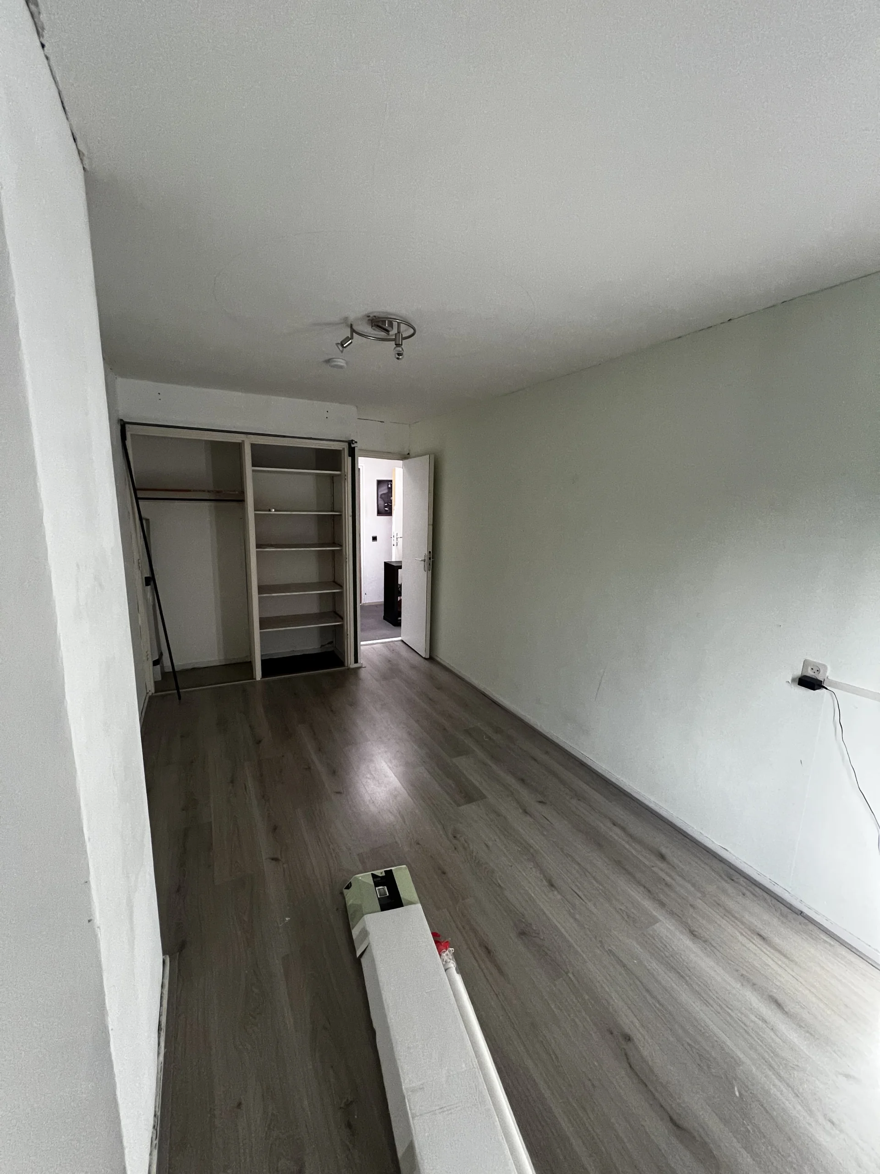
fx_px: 441
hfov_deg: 89.9
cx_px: 440
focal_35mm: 13
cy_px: 587
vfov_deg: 106.2
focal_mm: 1.57
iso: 250
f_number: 1.8
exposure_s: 1/80
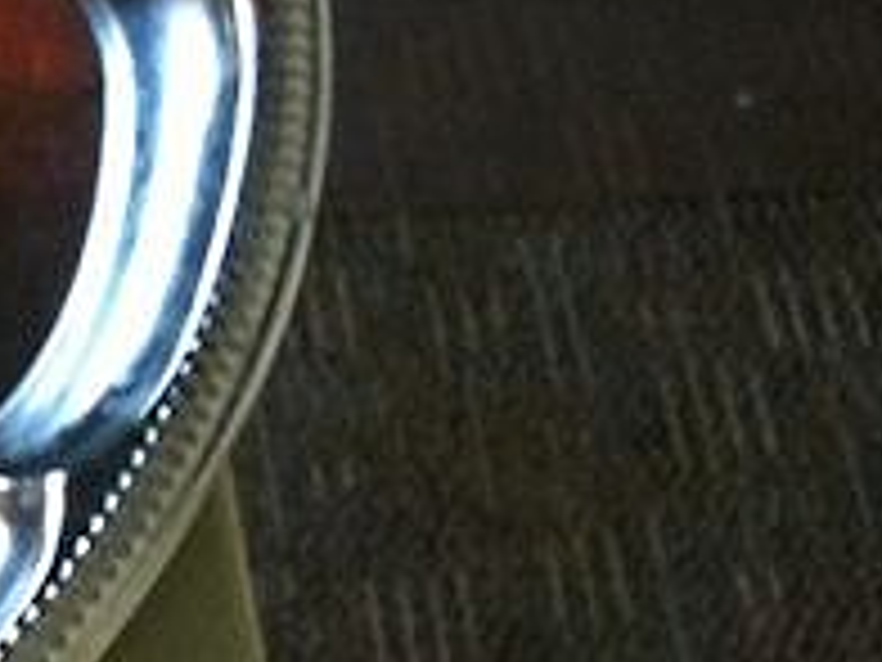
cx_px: -454
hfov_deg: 13.8
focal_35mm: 134
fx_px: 3414
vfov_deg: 10.9
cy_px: 784
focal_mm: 3.85
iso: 200
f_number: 2.8
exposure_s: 1/17
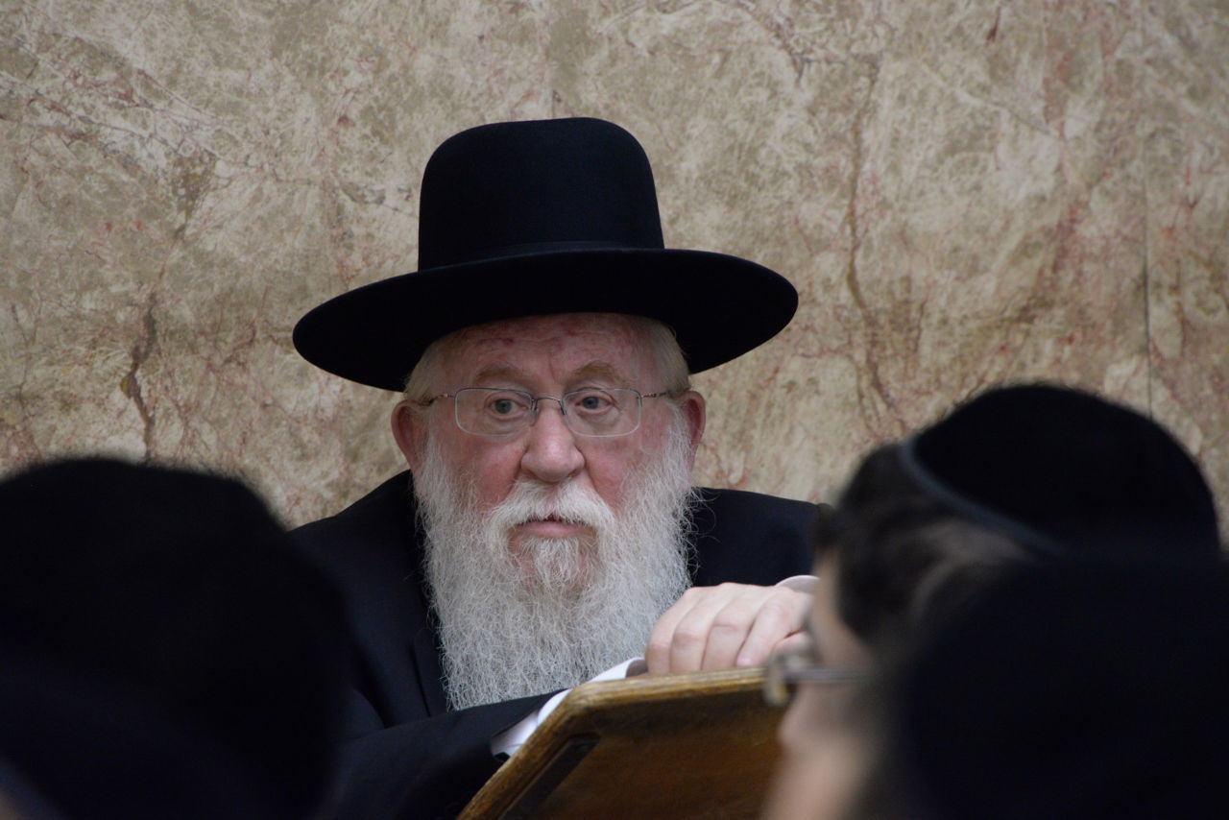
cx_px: 614
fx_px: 10243
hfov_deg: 6.9
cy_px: 410
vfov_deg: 4.6
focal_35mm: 300
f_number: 9
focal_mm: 300
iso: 4000
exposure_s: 1/200
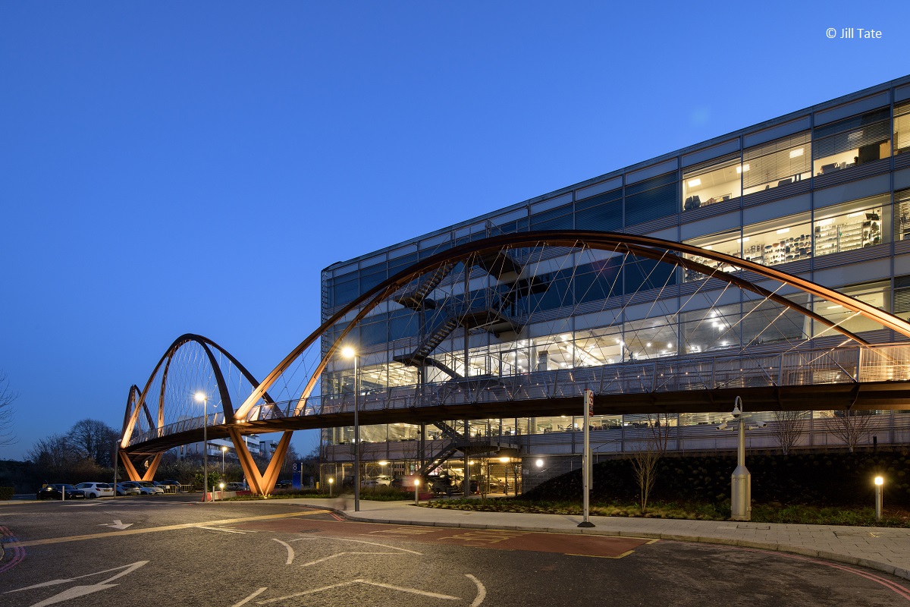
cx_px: 455
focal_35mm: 19
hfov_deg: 86.9
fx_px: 480
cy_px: 304
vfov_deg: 64.6
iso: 320
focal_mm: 19
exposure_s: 1
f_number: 11
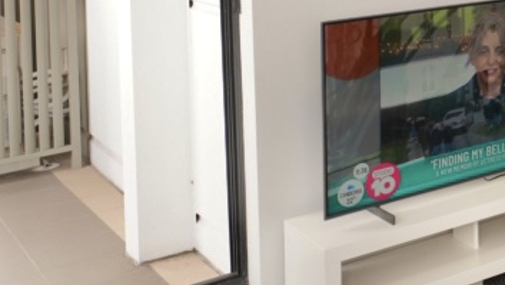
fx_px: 965
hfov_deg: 24.2
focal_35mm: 72
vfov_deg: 15.7
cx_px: 720
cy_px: -122
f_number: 4
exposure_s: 1/60
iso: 125
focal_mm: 15
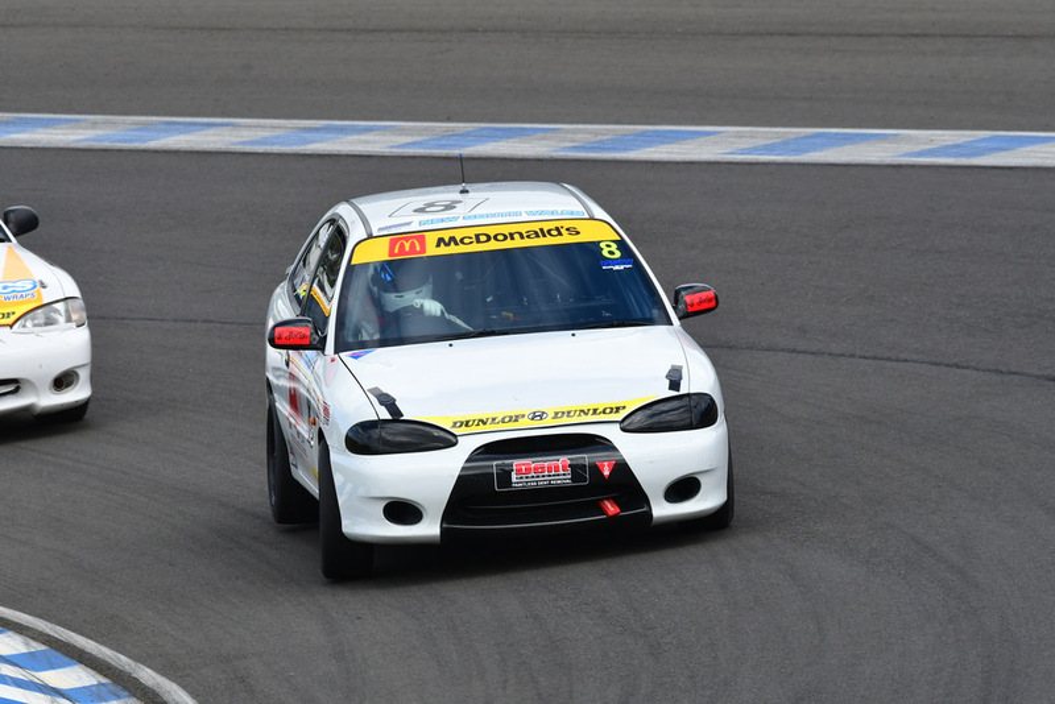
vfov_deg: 2.9
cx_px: 528
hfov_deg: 4.3
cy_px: 352
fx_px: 14071
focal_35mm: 480
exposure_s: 1/640
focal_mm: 320
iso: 640
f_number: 10
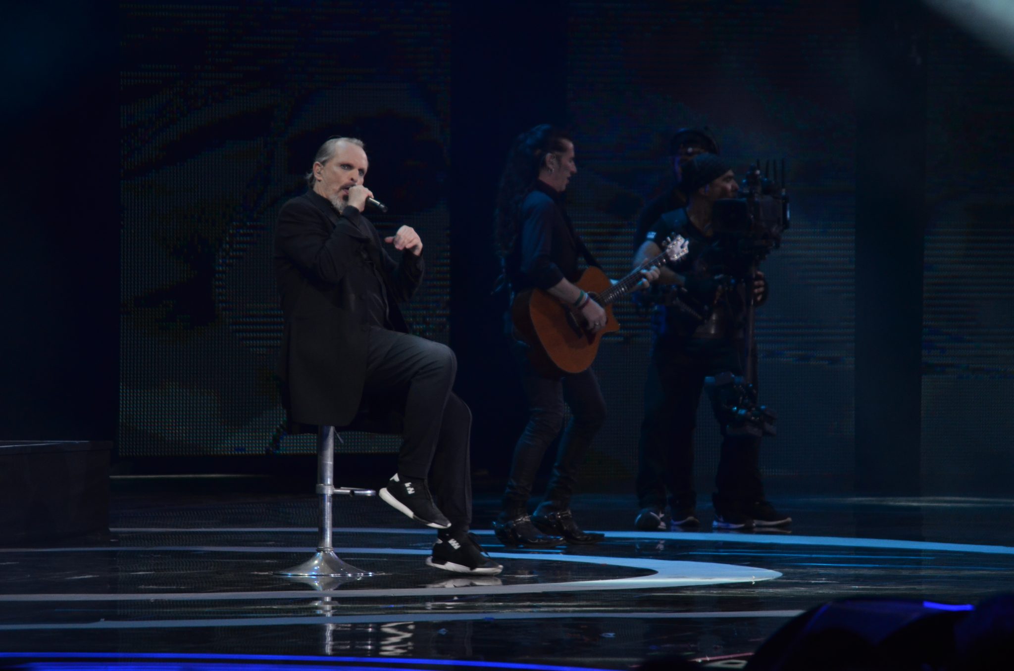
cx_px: 507
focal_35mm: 300
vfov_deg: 4.6
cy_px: 336
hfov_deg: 6.9
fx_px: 8432
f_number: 5.6
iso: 1000
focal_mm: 200
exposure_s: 1/160
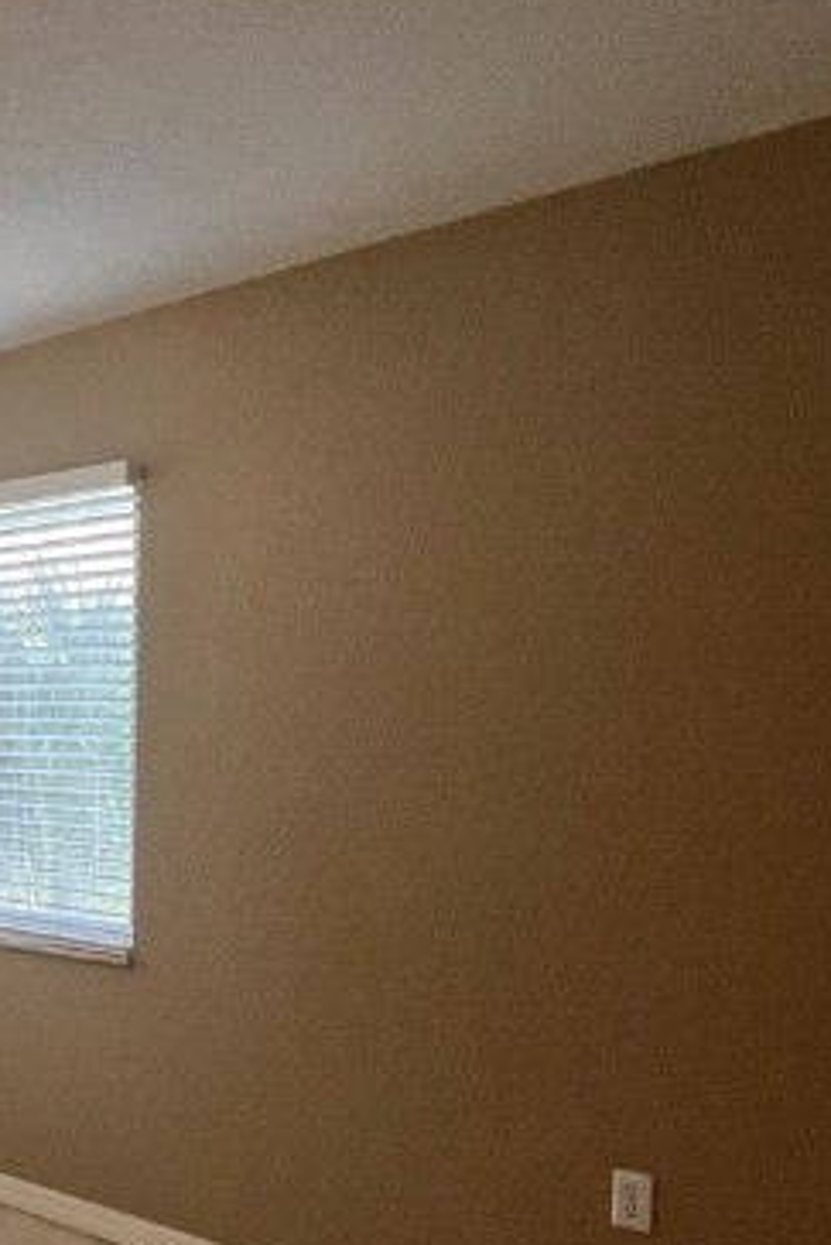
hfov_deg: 29.1
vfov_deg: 49.3
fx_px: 1314
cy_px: 882
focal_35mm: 38
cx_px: -226
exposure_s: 1/120
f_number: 1.8
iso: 100
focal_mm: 1.57
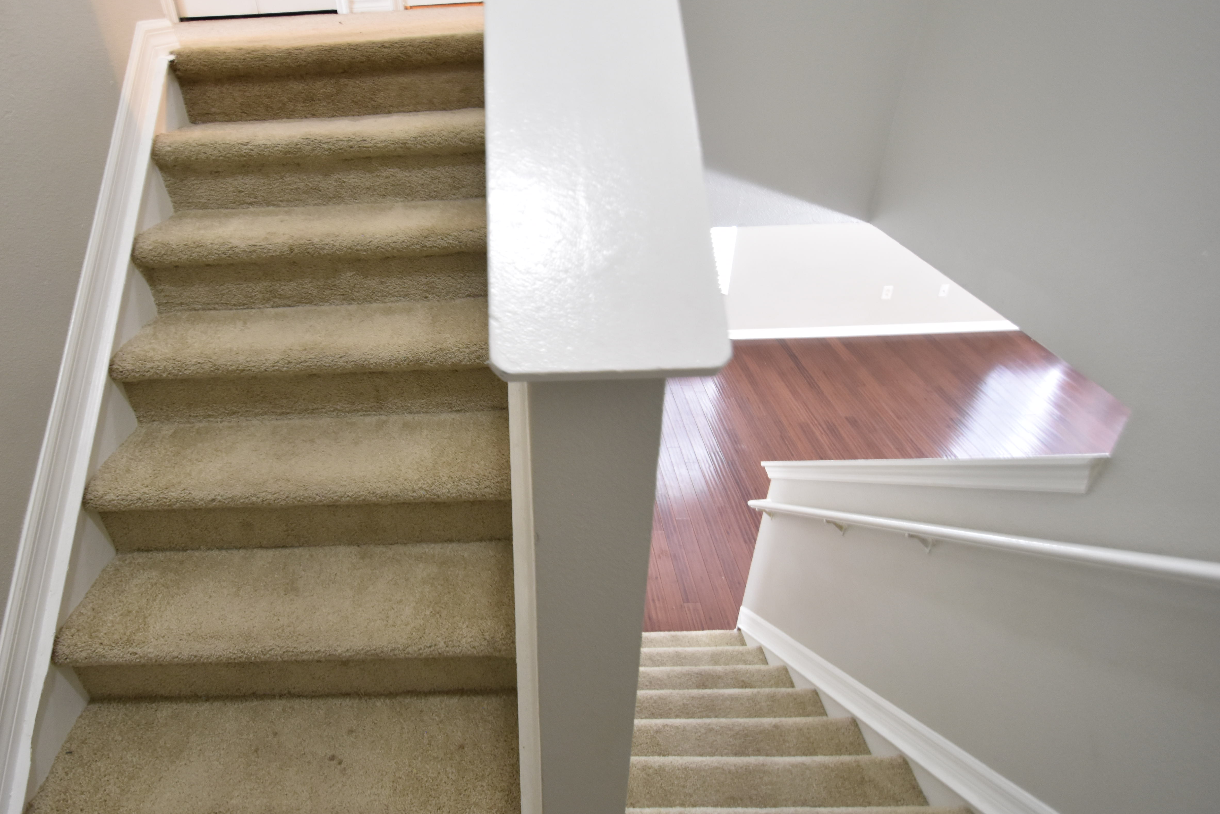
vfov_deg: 64.6
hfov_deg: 86.0
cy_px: 401
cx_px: 501
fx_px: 644
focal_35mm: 19
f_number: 3.5
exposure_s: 1/10
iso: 800
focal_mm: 10
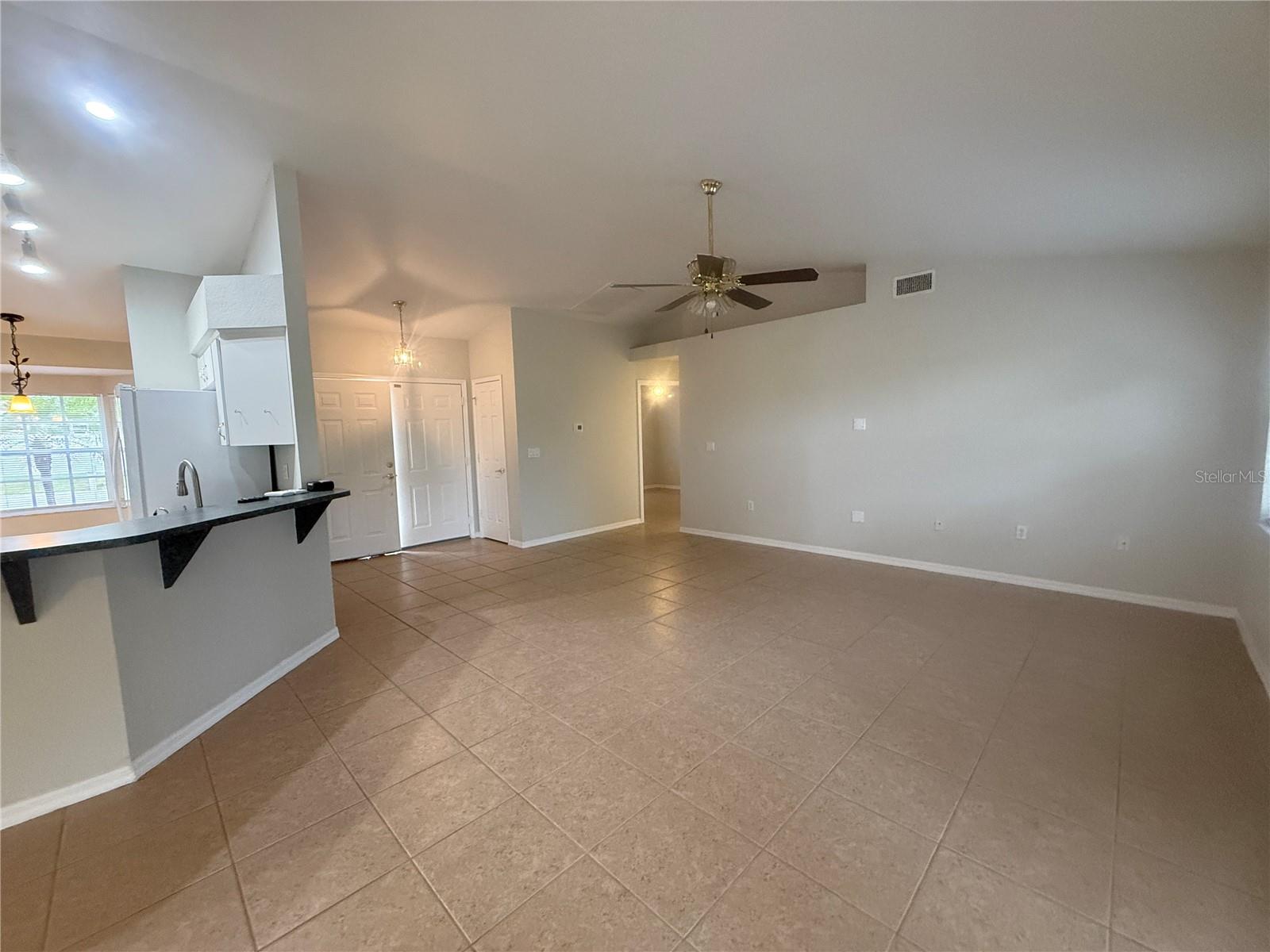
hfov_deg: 102.1
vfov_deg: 85.7
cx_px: 635
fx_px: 514
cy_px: 476
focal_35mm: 14
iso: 500
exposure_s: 1/60
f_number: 2.2
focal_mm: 2.22
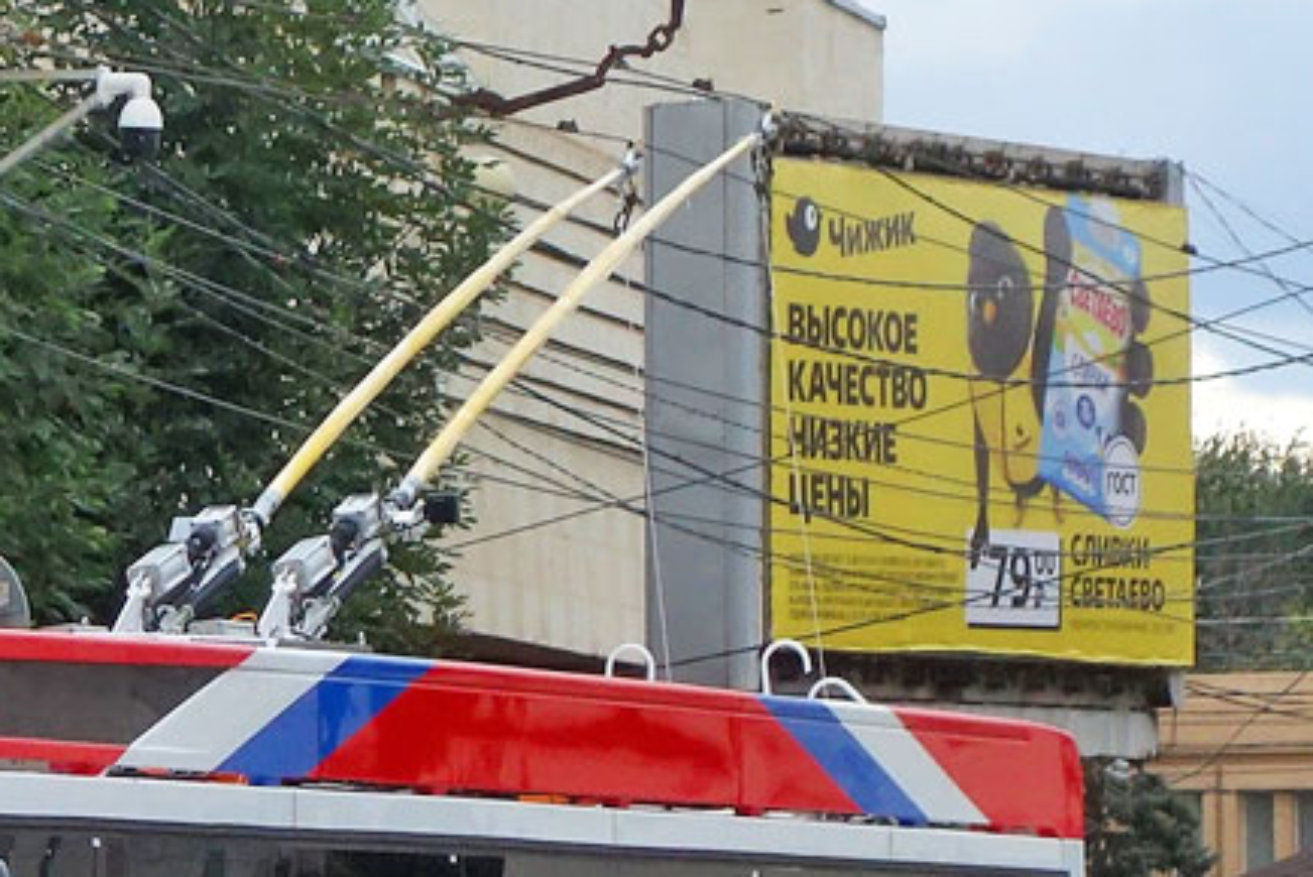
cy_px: 717
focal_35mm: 210
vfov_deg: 6.5
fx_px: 7664
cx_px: -106
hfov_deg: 9.7
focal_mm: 28.18
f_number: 4
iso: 640
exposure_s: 1/500
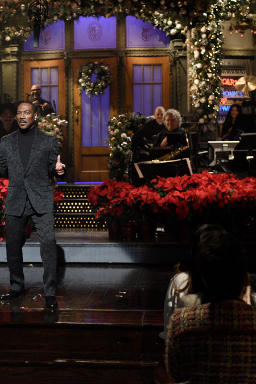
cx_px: 31
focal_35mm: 85
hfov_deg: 15.9
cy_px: 192
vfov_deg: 23.9
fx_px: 907
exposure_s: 1/250
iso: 5000
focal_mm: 56
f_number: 3.5
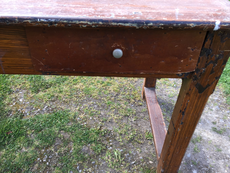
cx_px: 115
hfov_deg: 61.7
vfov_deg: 48.2
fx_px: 193
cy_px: 86
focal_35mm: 29
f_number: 2.2
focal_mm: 4.15
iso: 40
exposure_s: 1/100
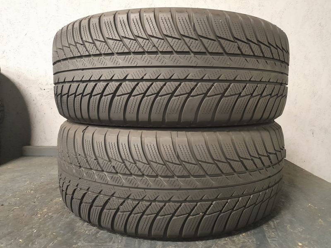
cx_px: 166
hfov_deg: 69.4
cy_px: 124
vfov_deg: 54.9
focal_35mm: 25
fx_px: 239
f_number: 2
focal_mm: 4.6
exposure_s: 1/20
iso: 1000
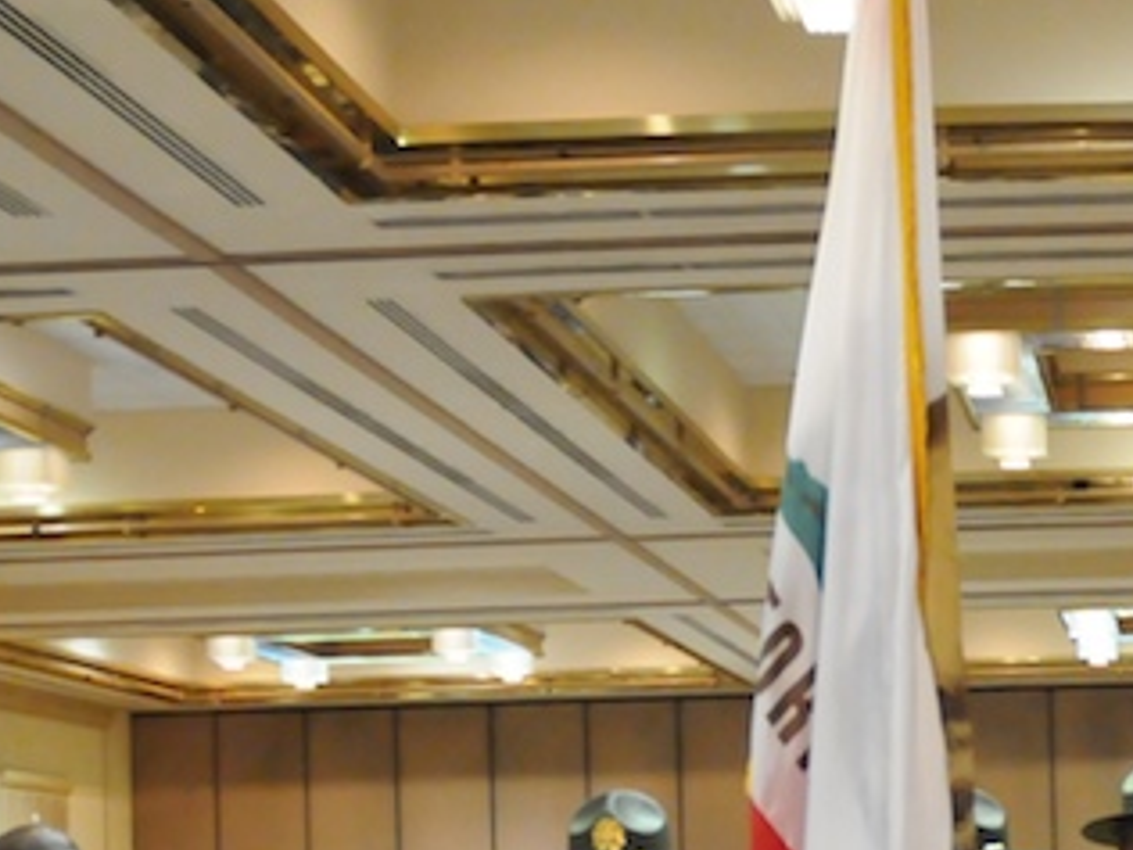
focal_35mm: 84
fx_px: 2749
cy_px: 929
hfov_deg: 21.9
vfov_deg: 17.0
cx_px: 1269
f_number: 3.5
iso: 3200
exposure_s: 1/50
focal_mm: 18
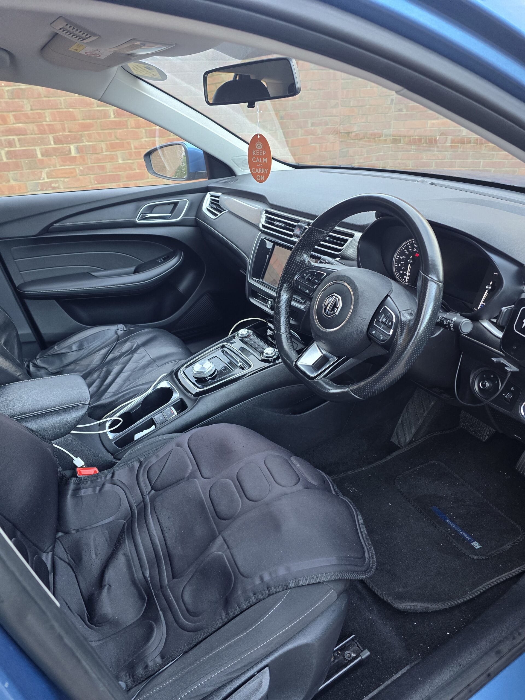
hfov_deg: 58.9
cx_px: 262
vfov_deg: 73.9
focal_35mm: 23
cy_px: 350
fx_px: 465
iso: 320
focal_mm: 6.3
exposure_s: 1/120
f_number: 1.7
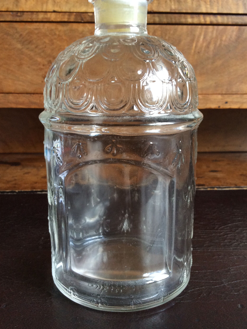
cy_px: 163
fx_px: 314
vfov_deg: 55.4
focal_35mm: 33
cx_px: 124
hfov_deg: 42.9
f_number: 2.4
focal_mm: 3.3
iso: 100
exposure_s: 1/25
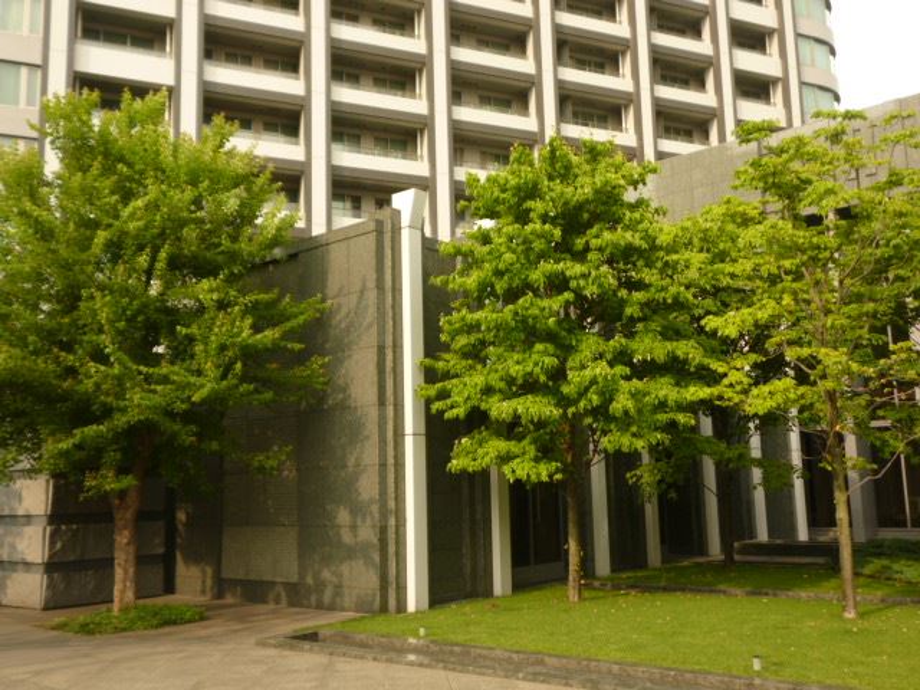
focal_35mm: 32
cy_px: 345
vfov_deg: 44.2
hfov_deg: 56.8
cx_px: 460
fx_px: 850
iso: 100
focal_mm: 5.7
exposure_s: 1/250
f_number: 3.3
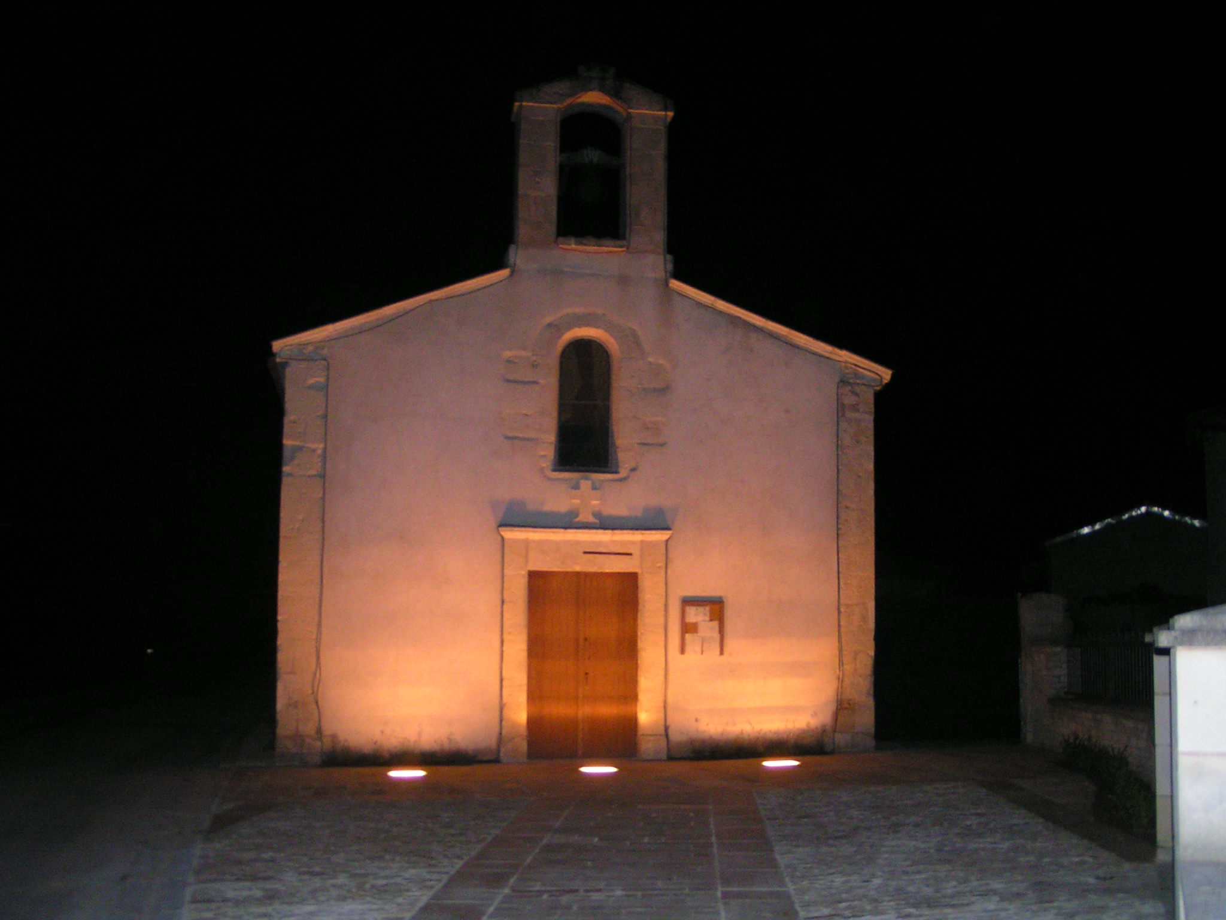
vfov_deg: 37.7
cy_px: 460
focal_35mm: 38
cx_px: 613
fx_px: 1346
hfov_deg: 49.0
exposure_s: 1/40
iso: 200
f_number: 2.8
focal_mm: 5.8
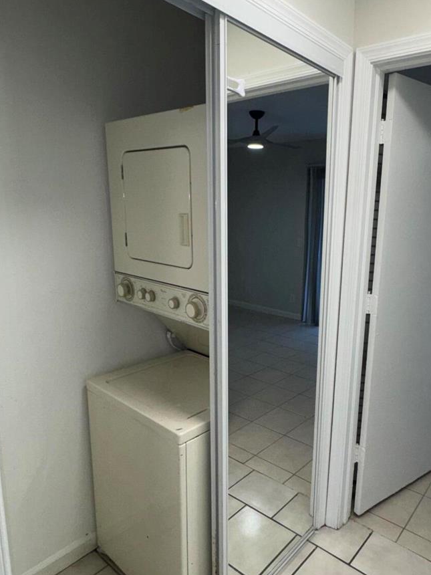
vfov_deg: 69.4
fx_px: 415
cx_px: 283
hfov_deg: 53.9
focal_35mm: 25
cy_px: 294
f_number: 2.2
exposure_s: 1/122
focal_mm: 2.22
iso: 64
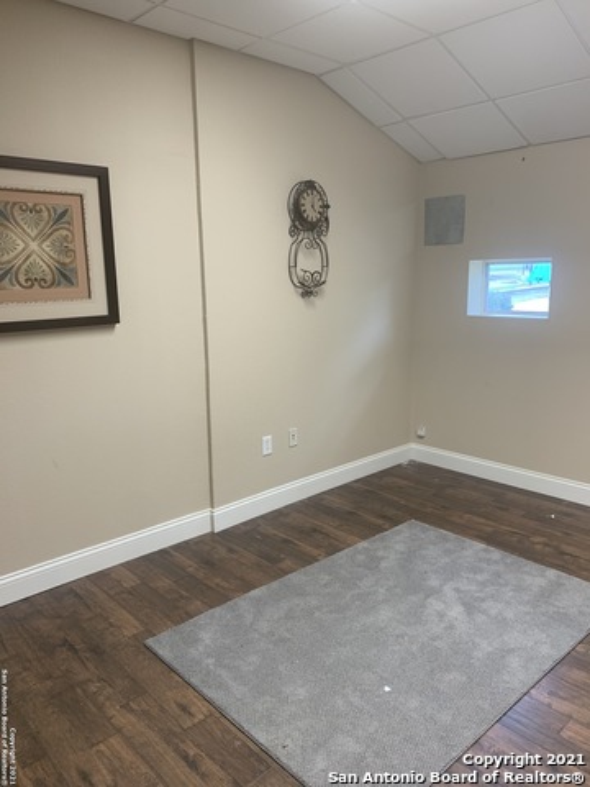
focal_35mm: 26
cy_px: 394
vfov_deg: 67.3
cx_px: 295
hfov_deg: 53.1
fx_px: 591
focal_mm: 4.25
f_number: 1.8
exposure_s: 1/60
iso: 64
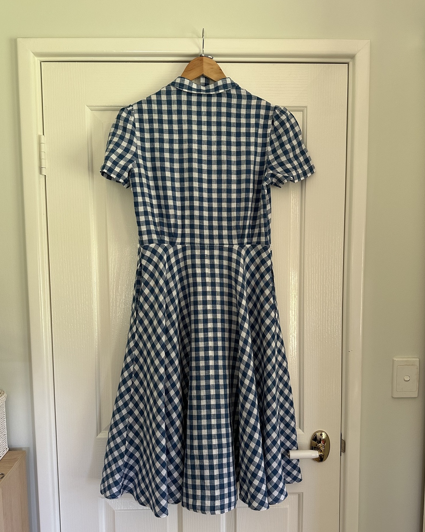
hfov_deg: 54.9
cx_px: 212
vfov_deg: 66.0
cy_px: 283
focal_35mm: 26
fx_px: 409
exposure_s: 1/121
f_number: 1.78
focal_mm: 6.86
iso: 200
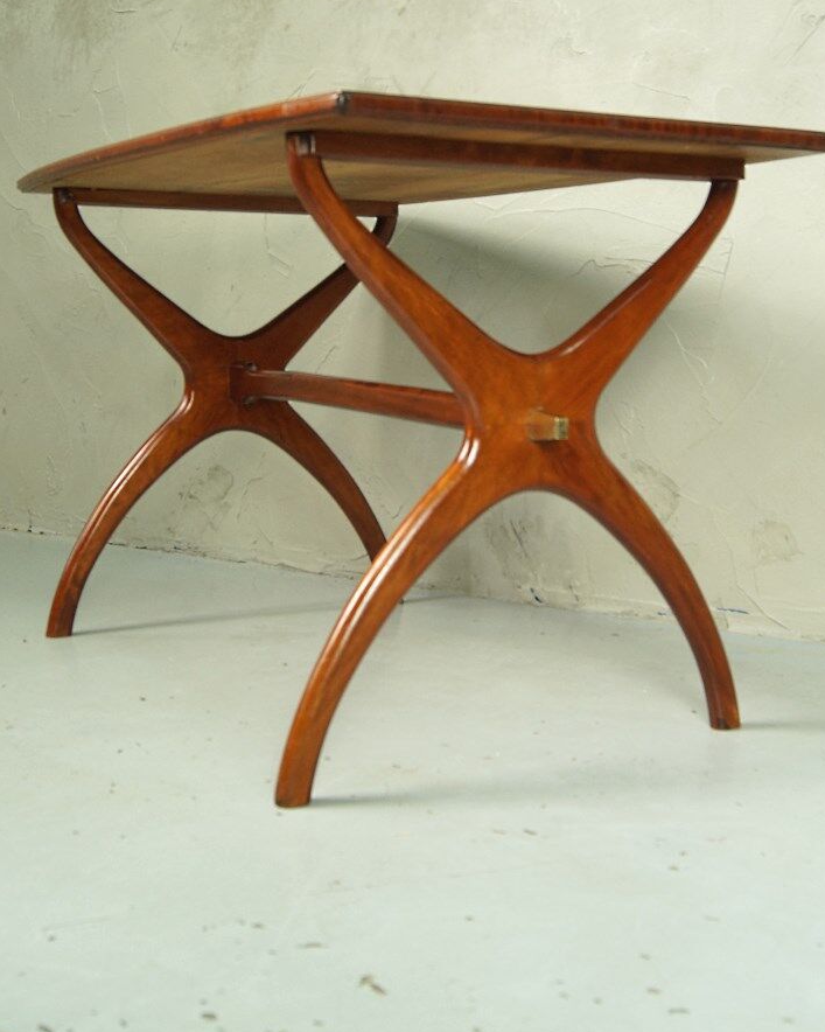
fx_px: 1465
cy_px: 313
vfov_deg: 38.2
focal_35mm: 48
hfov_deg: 31.4
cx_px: 449
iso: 400
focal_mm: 24
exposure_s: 1/25
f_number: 5.6
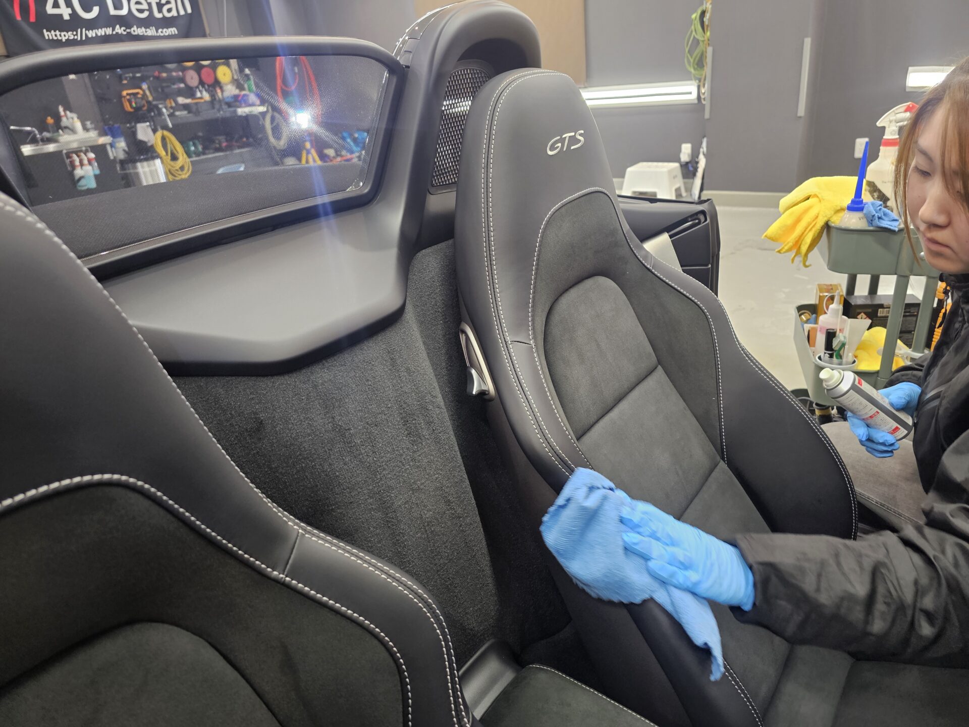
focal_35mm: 23
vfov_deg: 58.9
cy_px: 364
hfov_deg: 73.9
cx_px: 484
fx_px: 644
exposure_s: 1/100
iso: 200
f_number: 1.7
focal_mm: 6.3
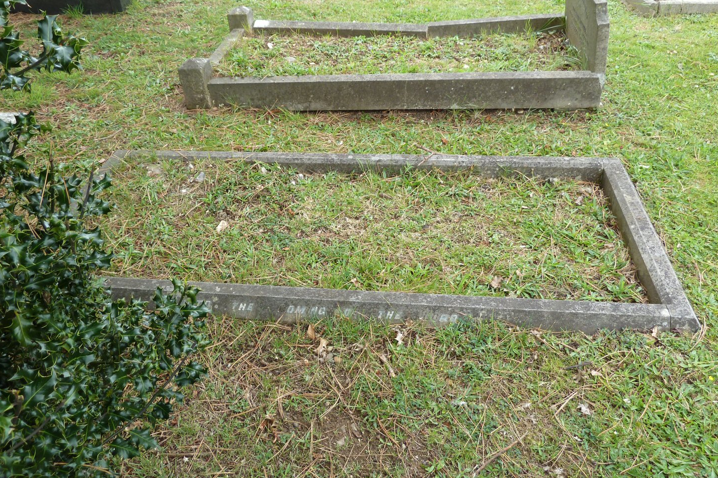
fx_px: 538
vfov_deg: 47.9
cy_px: 231
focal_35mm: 27
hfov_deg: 67.4
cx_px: 346
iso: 80
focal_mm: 4.1
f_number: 3.3
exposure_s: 1/60
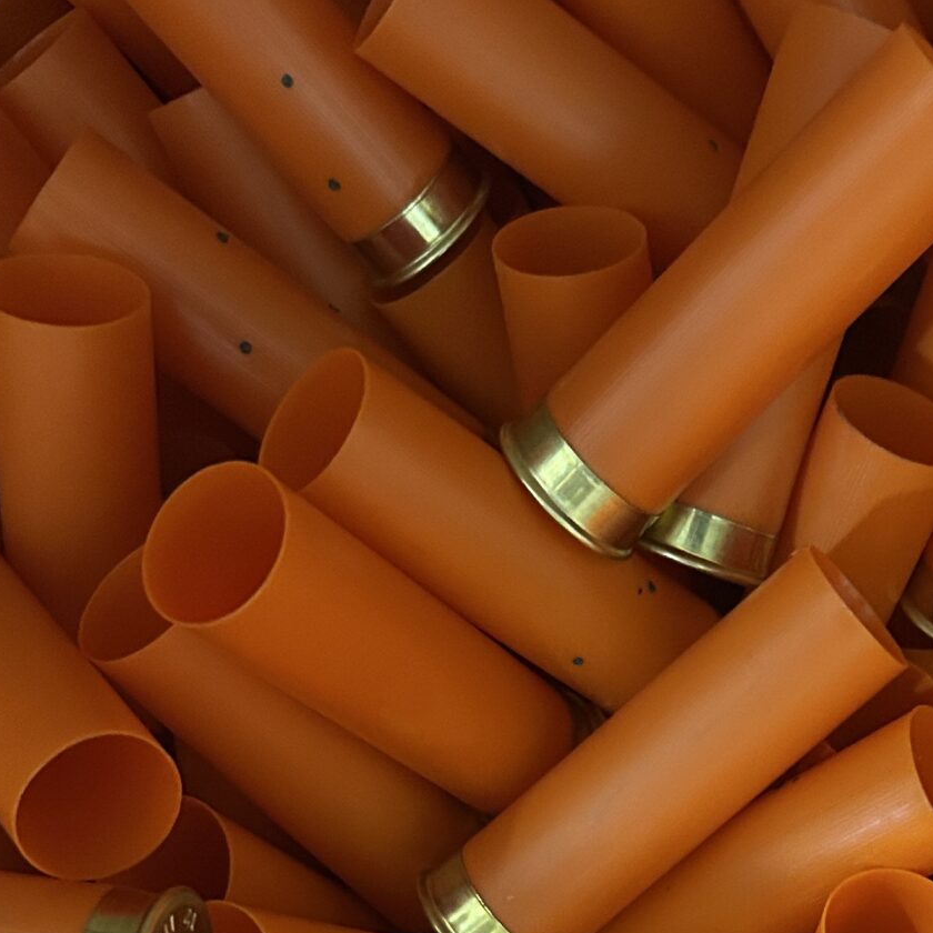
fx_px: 2135
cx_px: 893
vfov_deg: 22.7
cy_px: 1118
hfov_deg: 23.8
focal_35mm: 70
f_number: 1.5
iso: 500
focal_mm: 5.7
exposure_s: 1/60
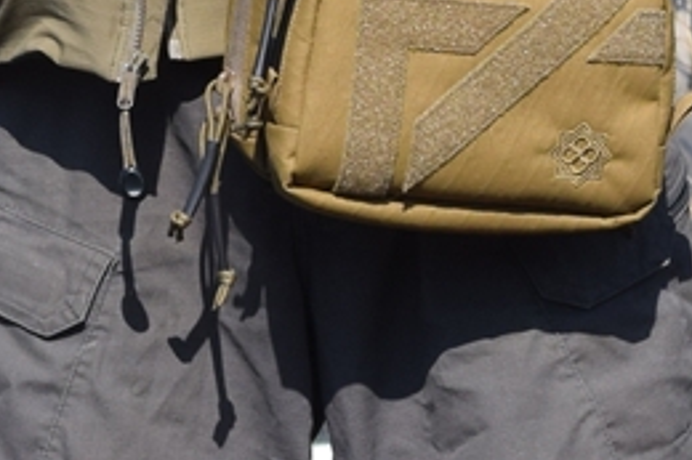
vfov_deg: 2.3
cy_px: -452
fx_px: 11641
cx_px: 266
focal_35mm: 606
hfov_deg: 3.4
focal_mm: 70
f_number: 10
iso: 200
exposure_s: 1/400
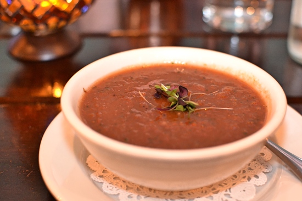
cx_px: 151
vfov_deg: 25.7
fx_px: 440
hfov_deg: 37.9
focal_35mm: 52
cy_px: 100
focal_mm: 35
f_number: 4
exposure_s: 1/20
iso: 3200
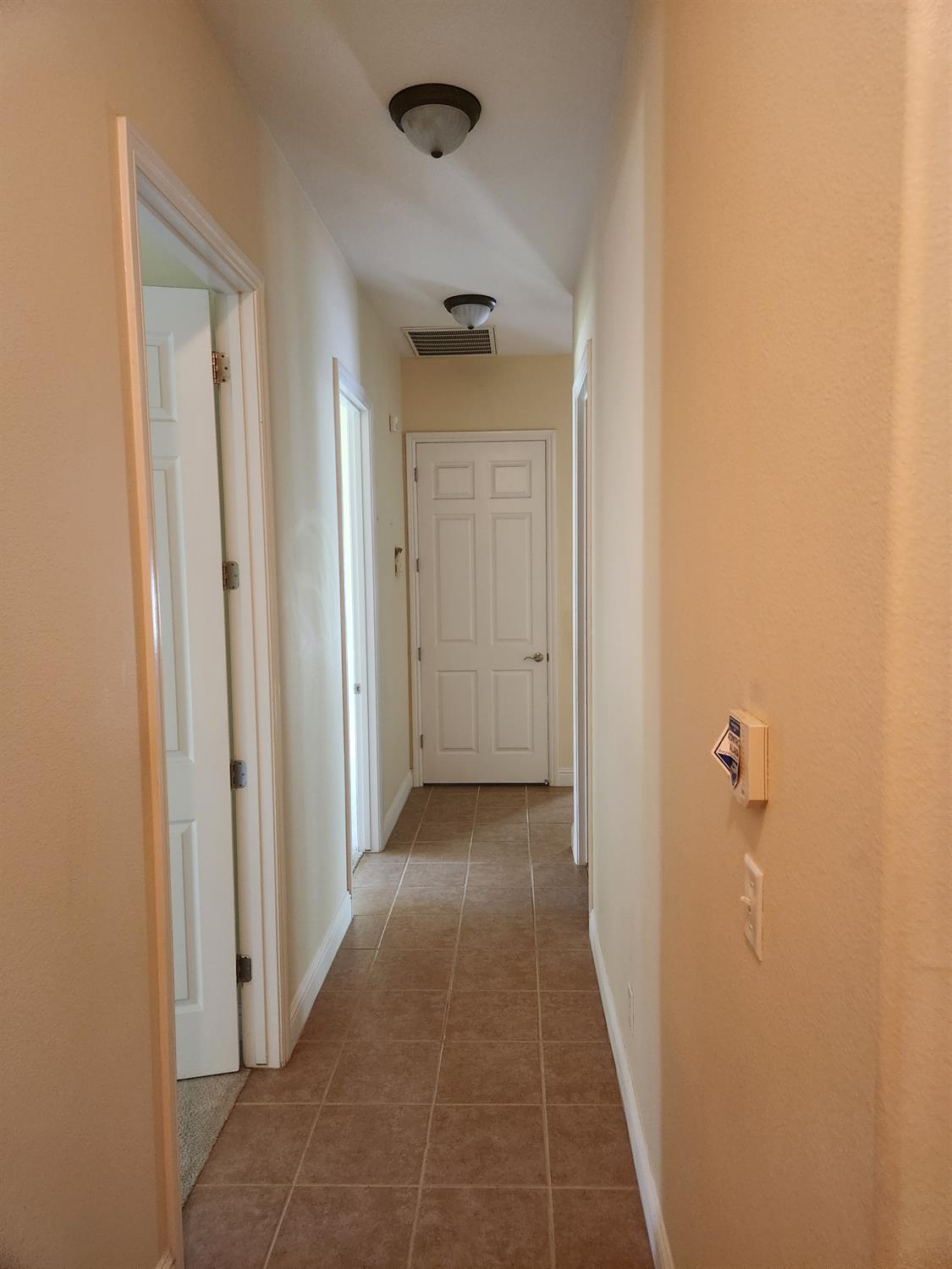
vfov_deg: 73.9
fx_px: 843
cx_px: 476
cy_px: 634
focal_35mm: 23
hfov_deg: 58.9
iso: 640
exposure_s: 1/60
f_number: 1.8
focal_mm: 5.4
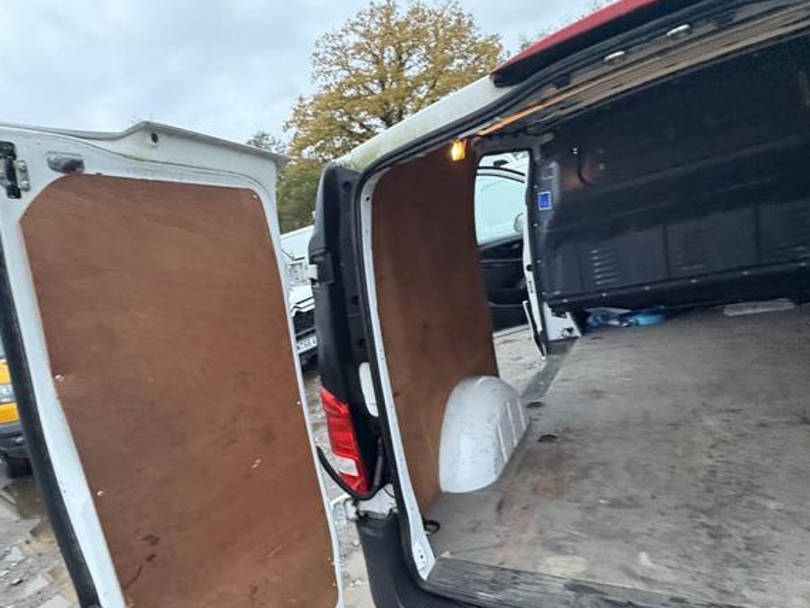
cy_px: 385
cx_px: 304
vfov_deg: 60.2
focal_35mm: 22
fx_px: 515
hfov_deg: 75.0
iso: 1000
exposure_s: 1/45
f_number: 2.2
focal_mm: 2.22
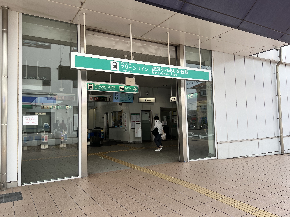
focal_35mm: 27
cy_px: 107
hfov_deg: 65.3
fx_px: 226
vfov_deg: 51.4
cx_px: 142
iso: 50
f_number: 1.5
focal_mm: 5.7
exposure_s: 1/808
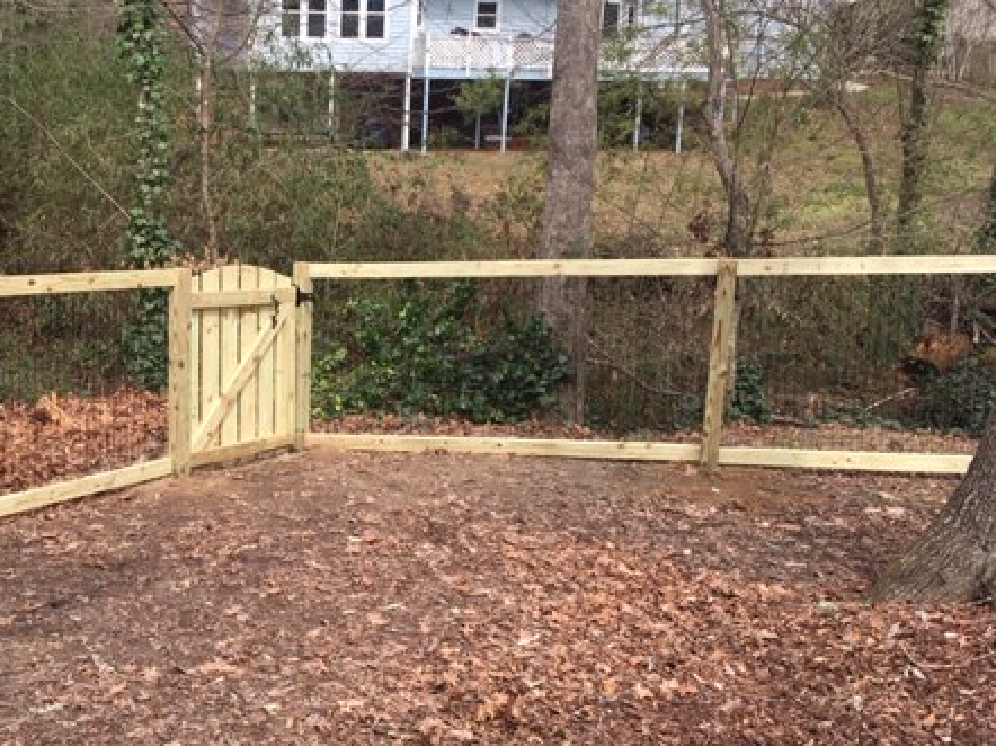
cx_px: 277
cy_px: 352
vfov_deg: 34.3
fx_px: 1208
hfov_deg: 43.7
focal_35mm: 42
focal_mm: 4.15
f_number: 2.2
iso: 25
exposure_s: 1/427
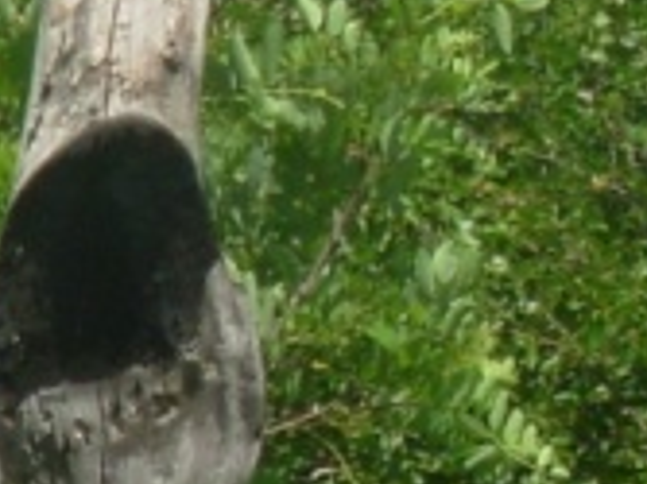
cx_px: 1507
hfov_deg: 1.7
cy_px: -58
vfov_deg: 1.3
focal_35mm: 1166
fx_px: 21778
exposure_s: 1/430
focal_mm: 31.4
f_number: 5
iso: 50
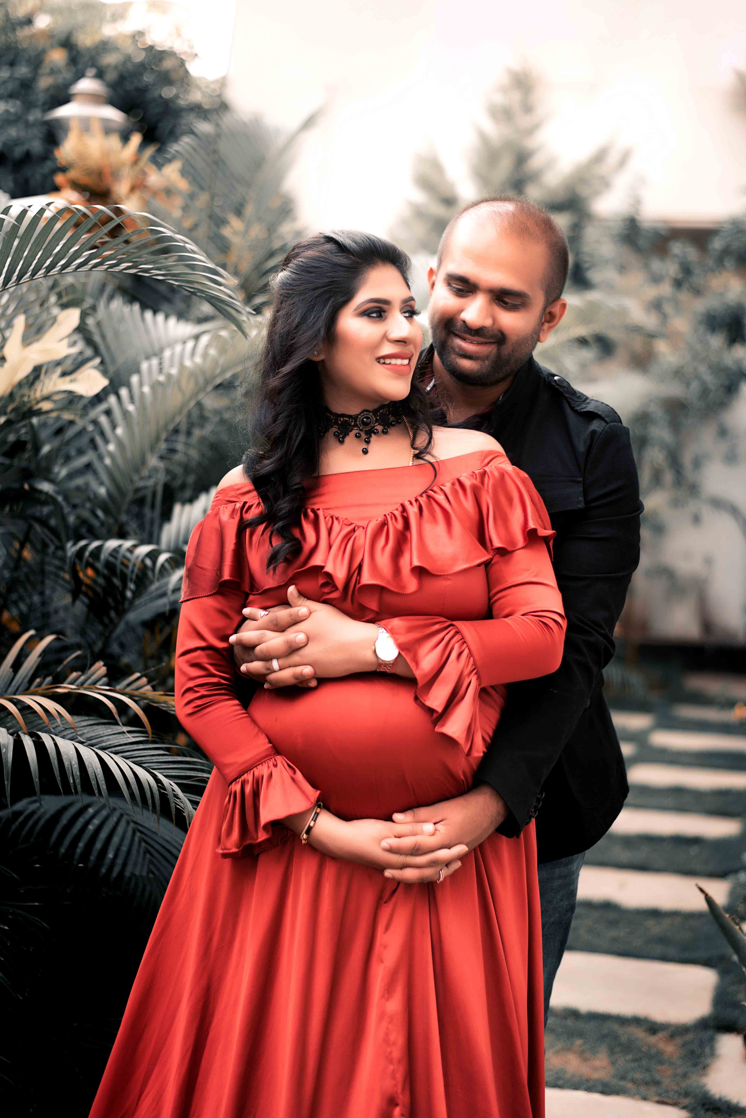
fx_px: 1677
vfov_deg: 36.8
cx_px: 358
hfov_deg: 25.1
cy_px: 519
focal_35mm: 54
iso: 100
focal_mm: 50
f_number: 1.8
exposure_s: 1/500
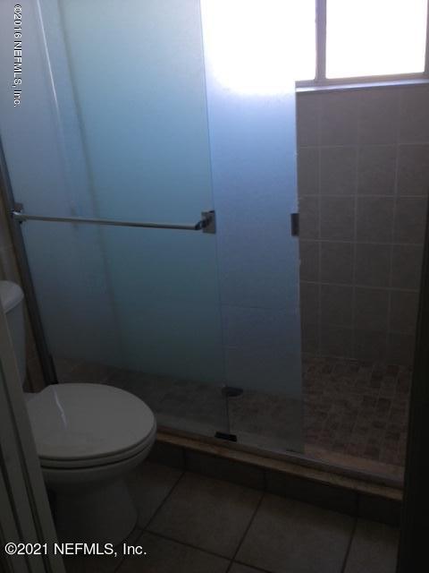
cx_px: 214
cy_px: 286
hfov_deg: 42.9
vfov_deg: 55.4
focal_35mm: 33
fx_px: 545
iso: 50
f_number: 2.4
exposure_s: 1/20
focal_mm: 4.12
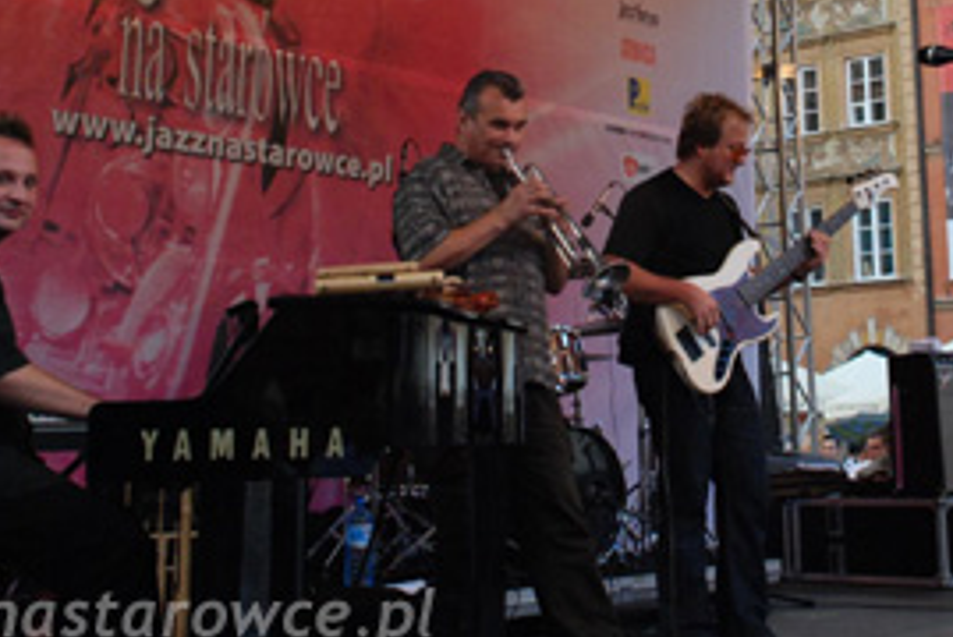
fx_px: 1776
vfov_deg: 20.1
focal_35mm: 67
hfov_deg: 29.7
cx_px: 677
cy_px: 104
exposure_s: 1/80
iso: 1000
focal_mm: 24
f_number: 5.6
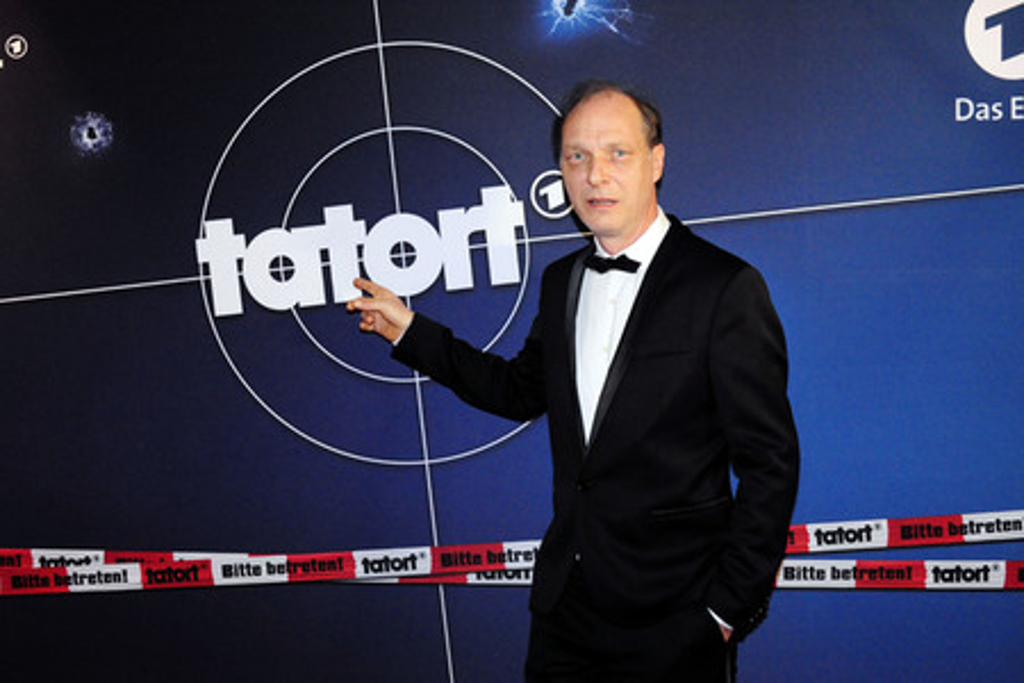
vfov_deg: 33.0
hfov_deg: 47.9
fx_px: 1152
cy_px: 342
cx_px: 512
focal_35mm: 40
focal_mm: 27
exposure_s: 1/60
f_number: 8
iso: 3200
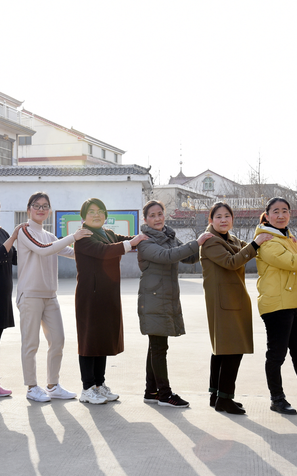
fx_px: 842
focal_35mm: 65
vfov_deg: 31.5
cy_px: 236
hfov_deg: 20.0
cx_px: 114
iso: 500
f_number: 8
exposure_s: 1/320
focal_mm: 42
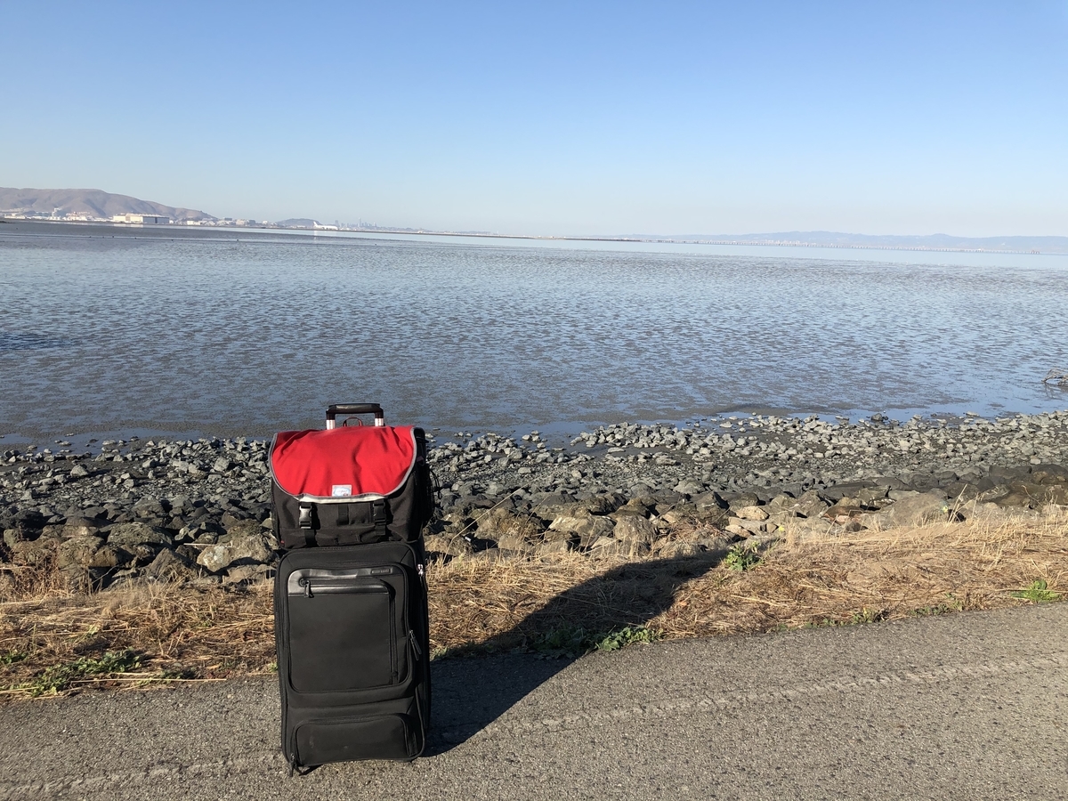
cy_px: 400
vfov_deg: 49.7
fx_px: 864
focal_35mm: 28
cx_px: 534
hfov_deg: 63.4
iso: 20
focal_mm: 4
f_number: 1.8
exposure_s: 1/1799
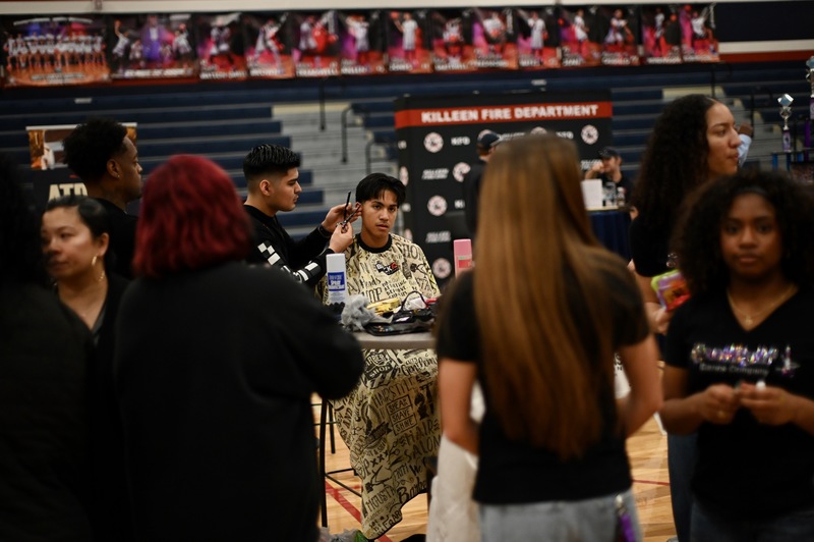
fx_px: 1130
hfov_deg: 39.6
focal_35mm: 50
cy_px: 271
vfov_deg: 26.9
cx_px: 407
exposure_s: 1/800
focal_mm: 50
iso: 2500
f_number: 1.4
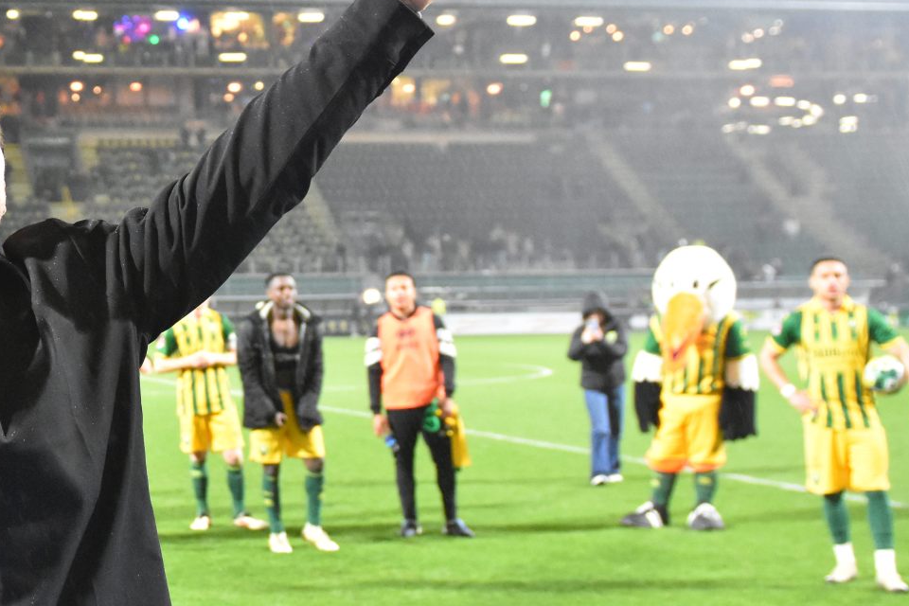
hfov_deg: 26.7
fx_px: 1818
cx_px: 22
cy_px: 303
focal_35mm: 72
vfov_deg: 18.9
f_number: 3.2
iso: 4000
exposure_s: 1/200
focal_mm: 24
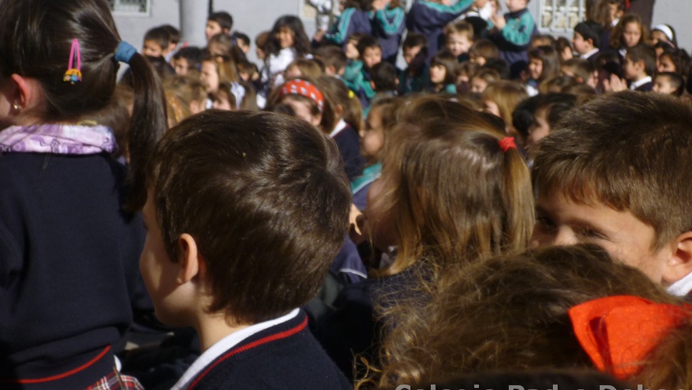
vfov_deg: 9.4
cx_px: 346
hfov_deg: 16.6
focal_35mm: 129
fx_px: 2367
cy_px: 151
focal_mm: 20.8
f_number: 5.8
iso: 160
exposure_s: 1/800
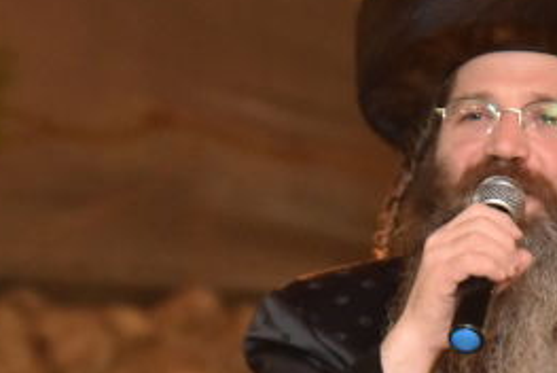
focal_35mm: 467
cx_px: 375
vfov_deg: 3.0
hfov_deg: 4.4
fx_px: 7233
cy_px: 336
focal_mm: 120
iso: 2000
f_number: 4
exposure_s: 1/100
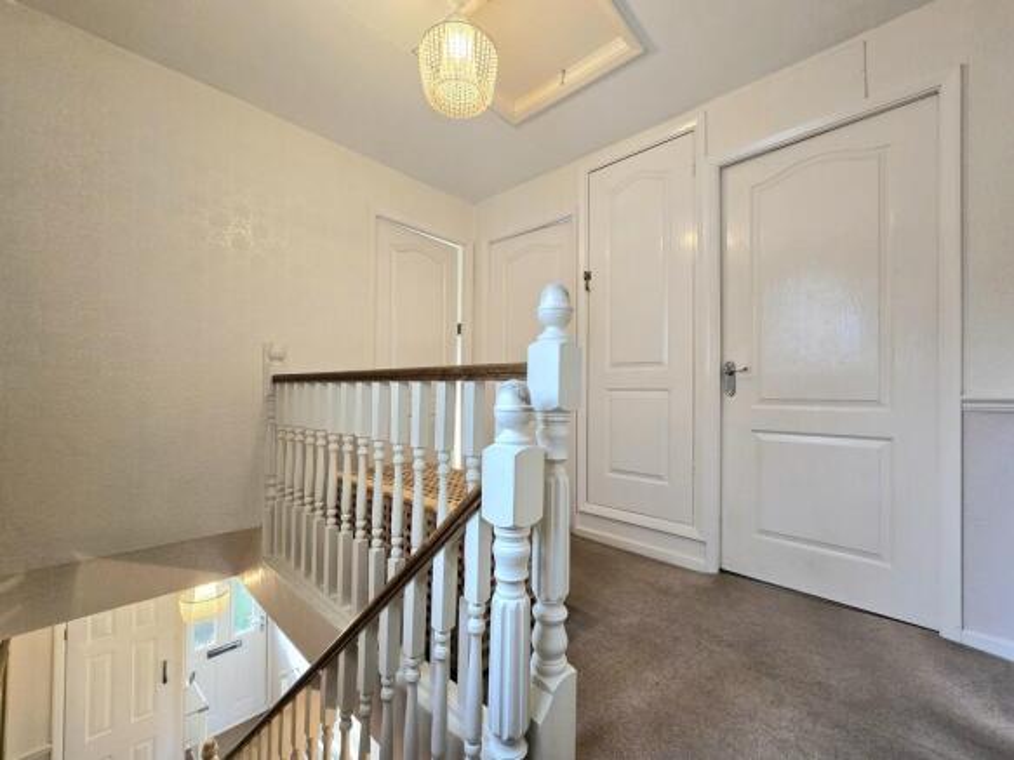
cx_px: 507
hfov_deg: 106.2
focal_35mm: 13
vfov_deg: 89.9
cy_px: 380
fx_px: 381
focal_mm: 2.2
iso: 160
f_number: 2.2
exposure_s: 1/50.3
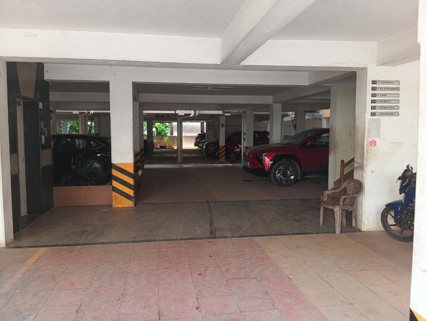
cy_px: 160
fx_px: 346
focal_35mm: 28
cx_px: 214
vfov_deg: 49.8
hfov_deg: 63.4
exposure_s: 1/50
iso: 196
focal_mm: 4.22
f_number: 1.8
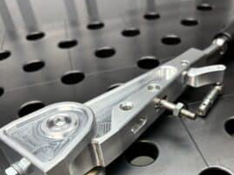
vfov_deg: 36.3
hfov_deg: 47.4
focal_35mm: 39
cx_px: 146
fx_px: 264
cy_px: 120
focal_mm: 5.96
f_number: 1.6
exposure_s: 1/100
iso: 80
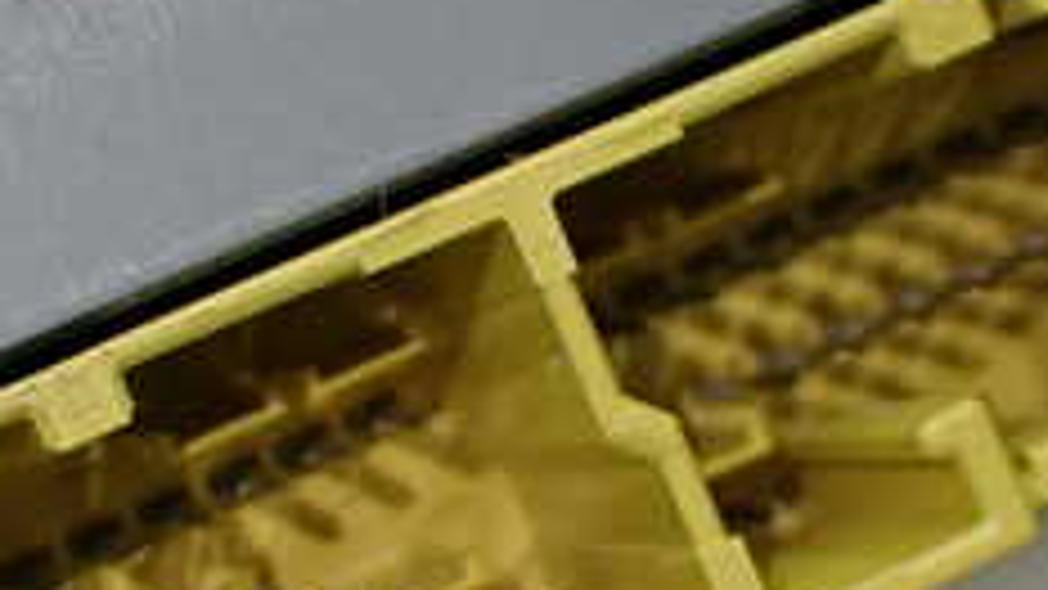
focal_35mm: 140
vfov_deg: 8.7
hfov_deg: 15.3
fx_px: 3890
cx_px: 522
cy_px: 441
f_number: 3.2
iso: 250
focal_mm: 9.01
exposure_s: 1/200
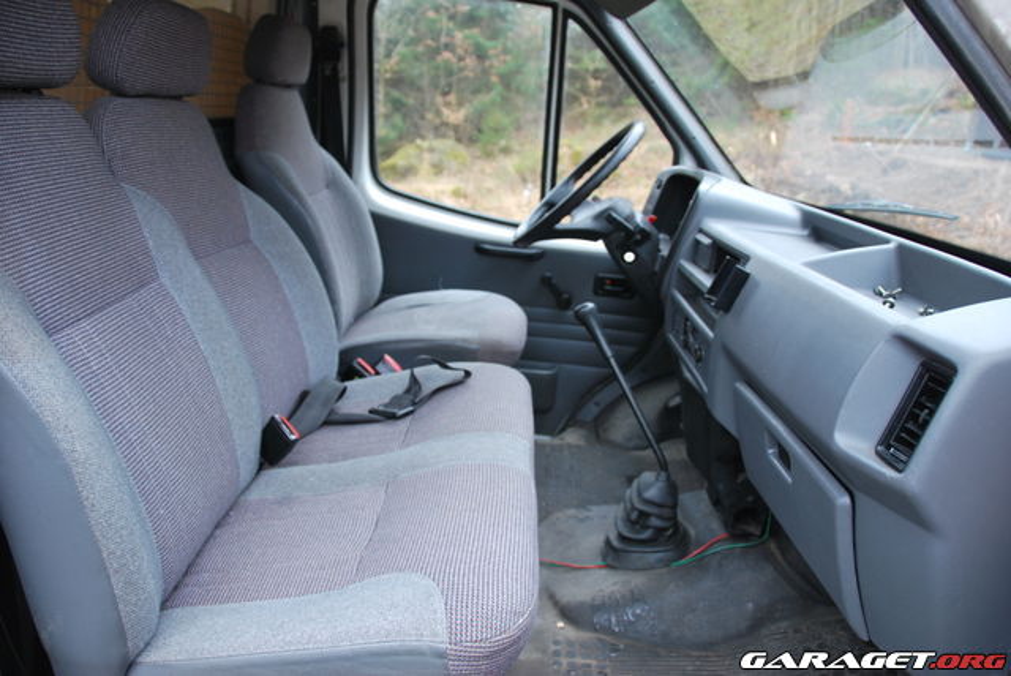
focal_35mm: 27
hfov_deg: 67.3
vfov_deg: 48.0
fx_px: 759
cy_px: 338
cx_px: 506
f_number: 3.5
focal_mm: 18
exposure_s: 1/50
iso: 200
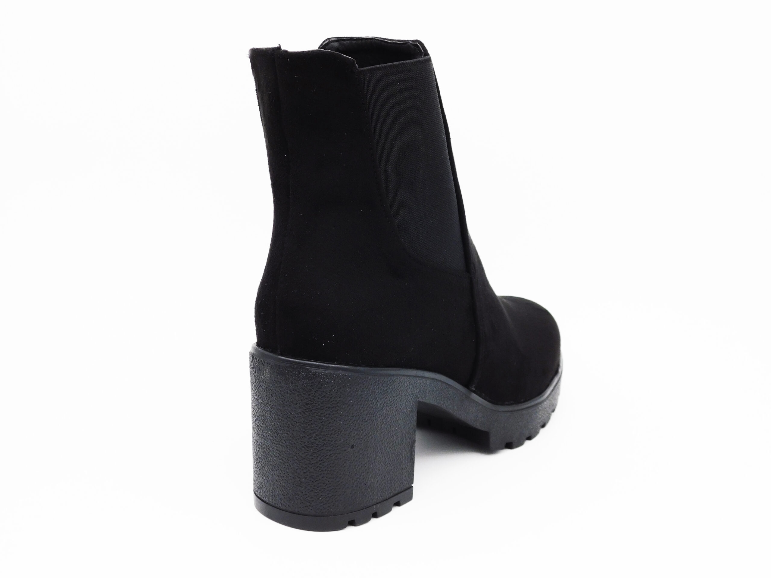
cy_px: 289
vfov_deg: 32.2
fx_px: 1002
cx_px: 386
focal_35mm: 45
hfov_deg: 42.1
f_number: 3.7
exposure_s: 1/320
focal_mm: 8
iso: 125
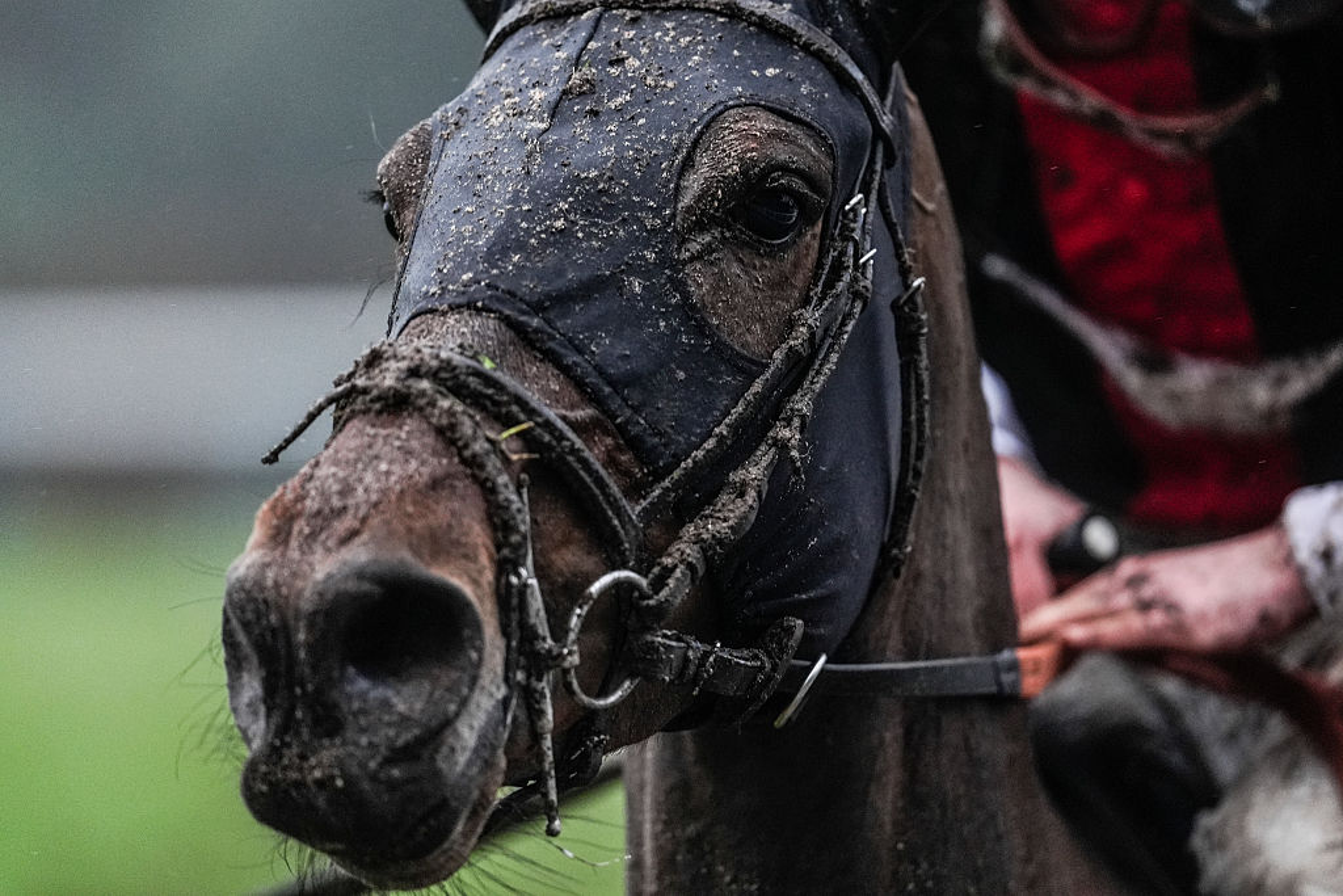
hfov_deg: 6.9
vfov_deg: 4.6
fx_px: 11192
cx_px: 672
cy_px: 448
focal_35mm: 300
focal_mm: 300
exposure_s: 1/1600
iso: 2000
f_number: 2.8
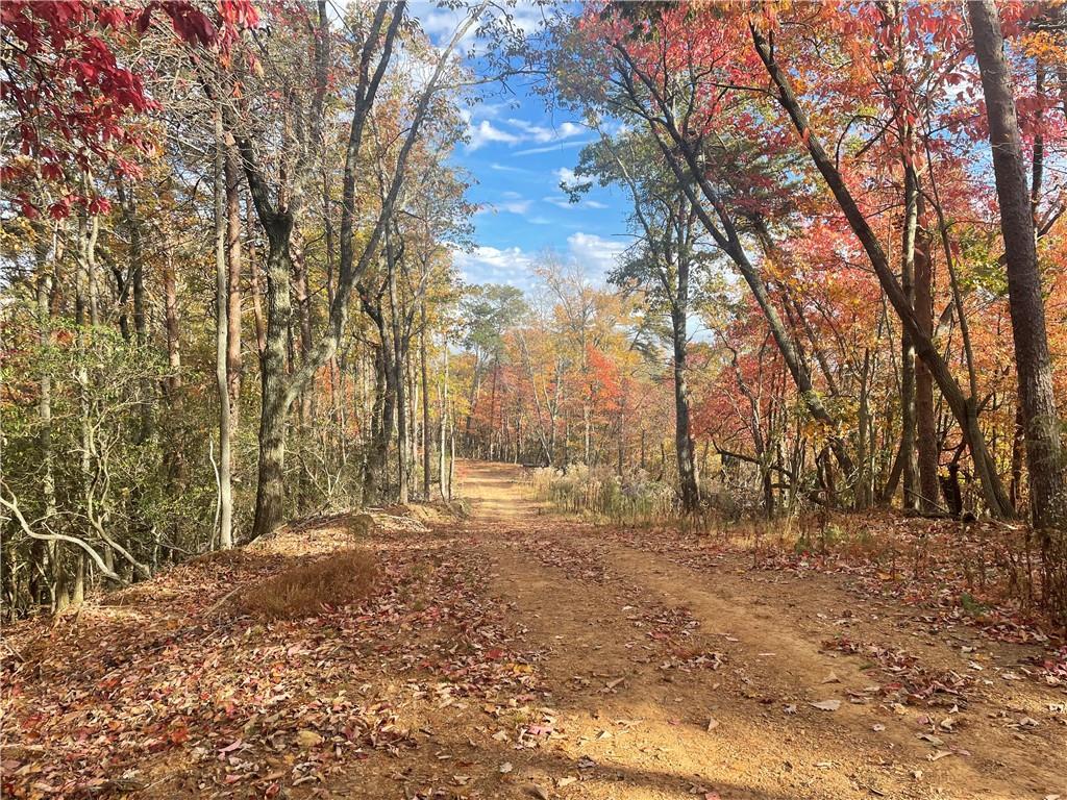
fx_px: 801
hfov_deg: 67.3
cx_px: 534
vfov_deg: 53.1
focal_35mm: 26
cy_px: 400
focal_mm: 4.2
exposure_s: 1/861
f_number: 1.6
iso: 32
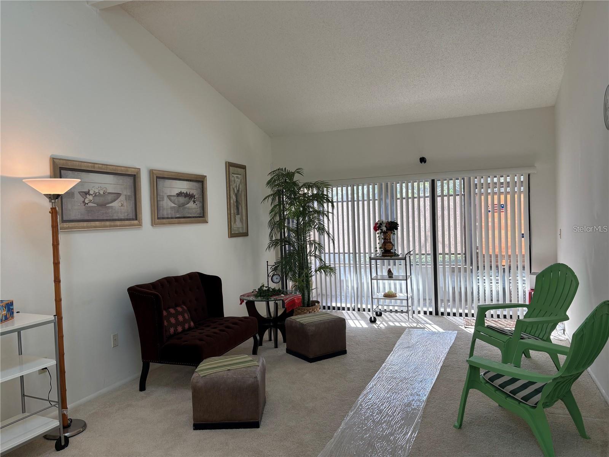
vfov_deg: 53.1
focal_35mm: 26
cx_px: 304
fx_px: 457
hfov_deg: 67.3
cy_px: 228
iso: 50
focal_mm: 5.96
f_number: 1.6
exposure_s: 1/120
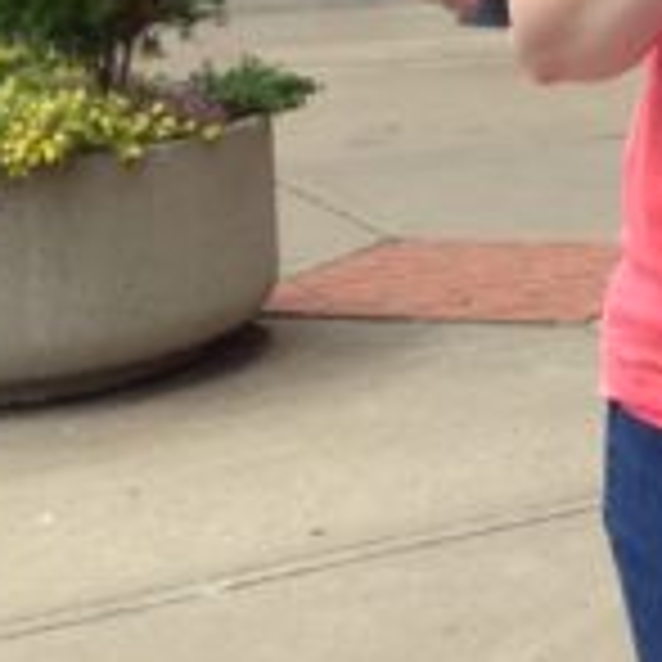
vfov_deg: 12.1
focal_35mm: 138
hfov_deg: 11.8
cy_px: -306
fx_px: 2986
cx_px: 1144
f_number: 2.4
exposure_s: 1/536
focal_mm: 4.12
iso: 50
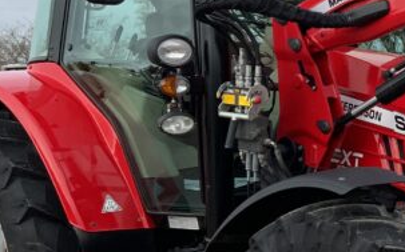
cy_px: 124
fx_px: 1147
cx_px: 504
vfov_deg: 12.6
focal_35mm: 104
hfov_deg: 18.8
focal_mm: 3
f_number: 1.8
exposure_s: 1/898
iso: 16
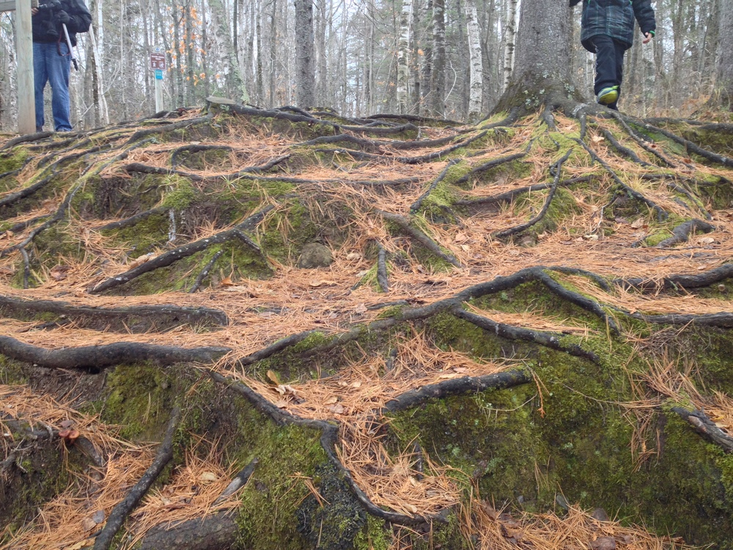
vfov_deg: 40.7
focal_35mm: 35
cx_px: 366
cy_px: 275
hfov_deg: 52.6
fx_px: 741
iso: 64
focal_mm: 4.28
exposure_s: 1/60
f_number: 2.4
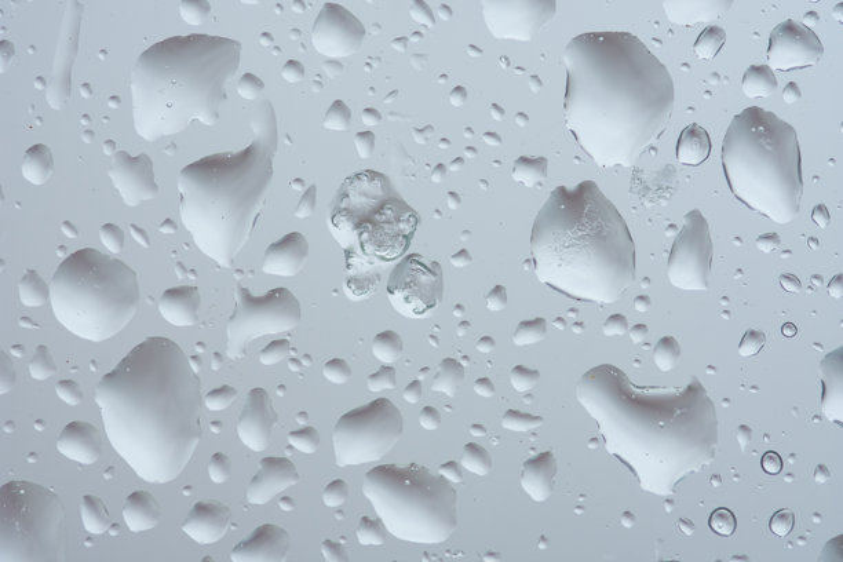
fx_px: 3161
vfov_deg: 10.2
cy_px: 281
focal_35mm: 135
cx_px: 422
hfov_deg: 15.2
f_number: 5.6
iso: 400
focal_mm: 90
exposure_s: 1/800
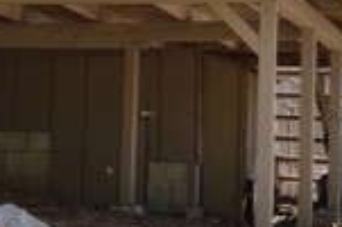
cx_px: -177
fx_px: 2115
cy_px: 33
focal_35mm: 223
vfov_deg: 6.1
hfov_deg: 9.0
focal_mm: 35
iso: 140
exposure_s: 1/200
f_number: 5.6
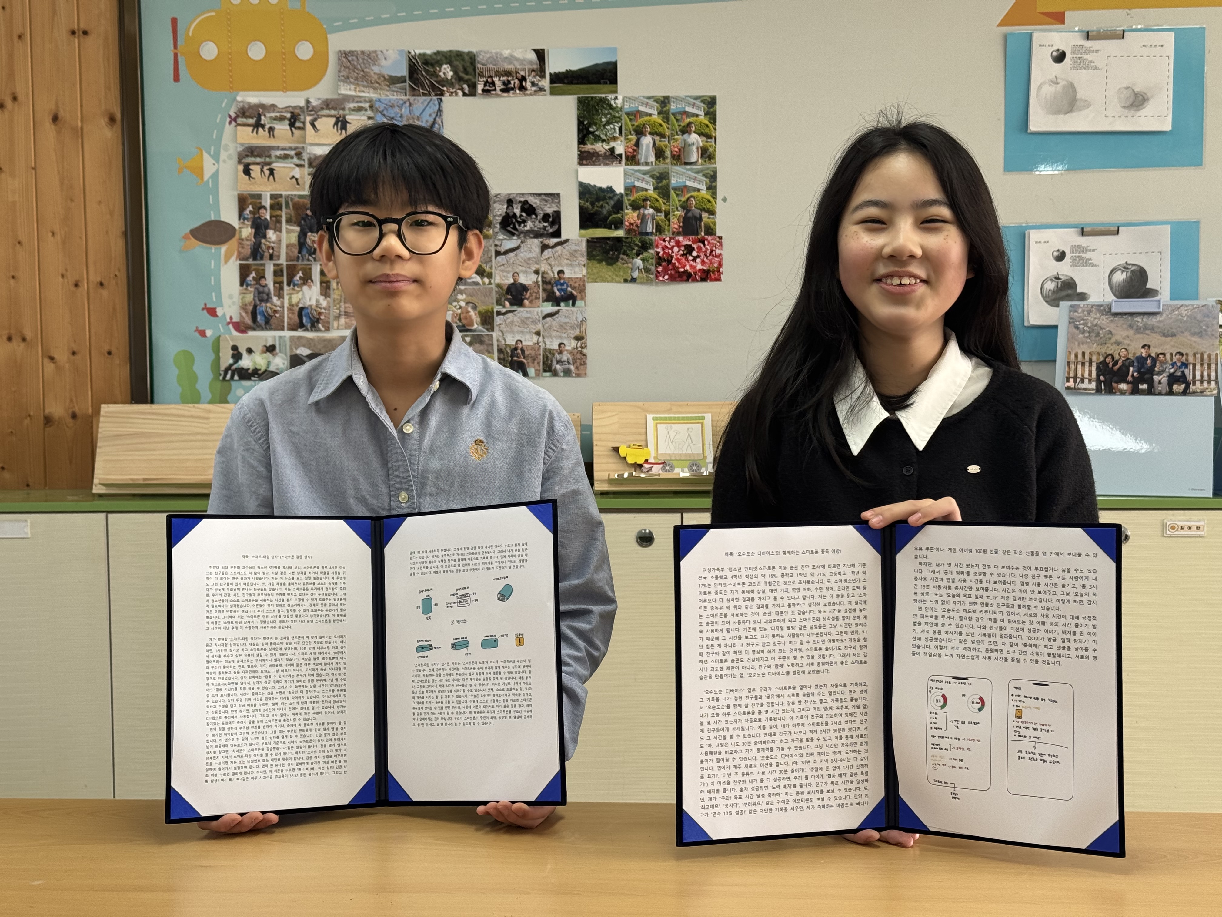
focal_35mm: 48
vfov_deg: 30.3
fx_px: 1694
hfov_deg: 39.7
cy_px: 458
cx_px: 611
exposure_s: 1/120
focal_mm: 6.76
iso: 64
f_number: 1.78
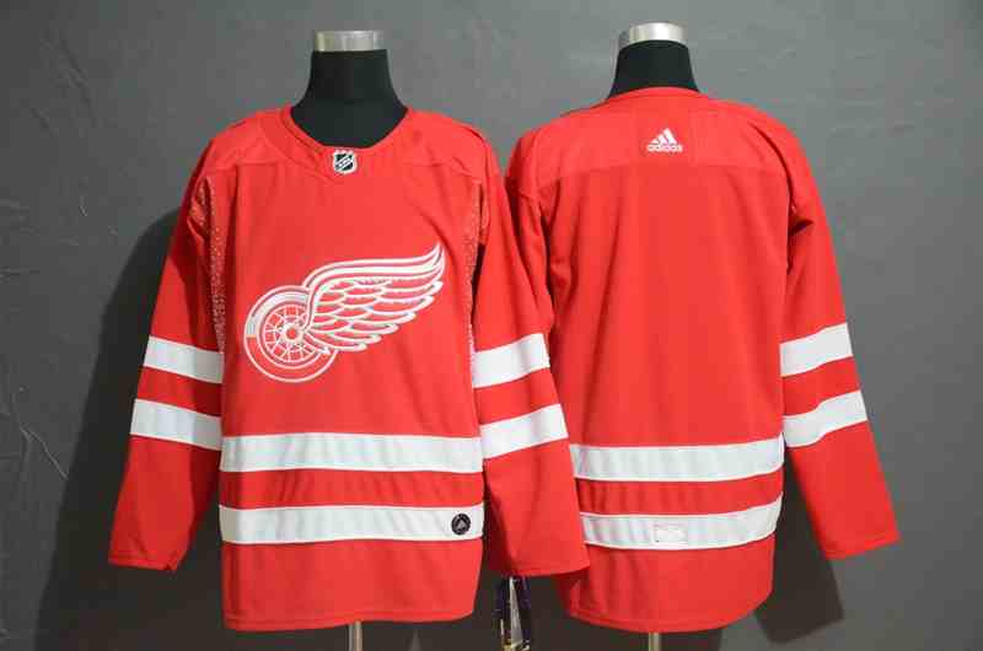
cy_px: 326
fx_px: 1553
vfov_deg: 23.7
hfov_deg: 35.1
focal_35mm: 57
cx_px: 492
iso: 4000
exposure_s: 1/15
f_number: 4.2
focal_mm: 38
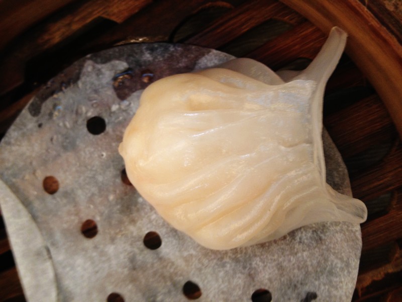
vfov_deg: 42.9
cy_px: 151
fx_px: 383
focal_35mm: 33
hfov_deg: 55.4
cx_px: 201
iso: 100
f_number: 2.4
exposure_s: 1/20
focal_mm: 4.13
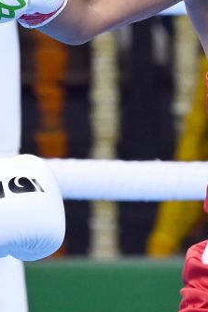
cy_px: 10
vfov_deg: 3.4
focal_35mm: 611
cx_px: 103
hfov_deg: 2.2
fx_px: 5300
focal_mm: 200
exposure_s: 1/1600
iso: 800
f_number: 2.8
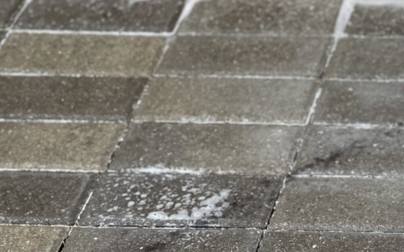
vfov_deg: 7.6
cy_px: 201
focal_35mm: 173
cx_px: 513
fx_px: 1904
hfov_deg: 11.8
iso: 32
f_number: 2.2
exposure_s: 1/1449
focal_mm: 7.5
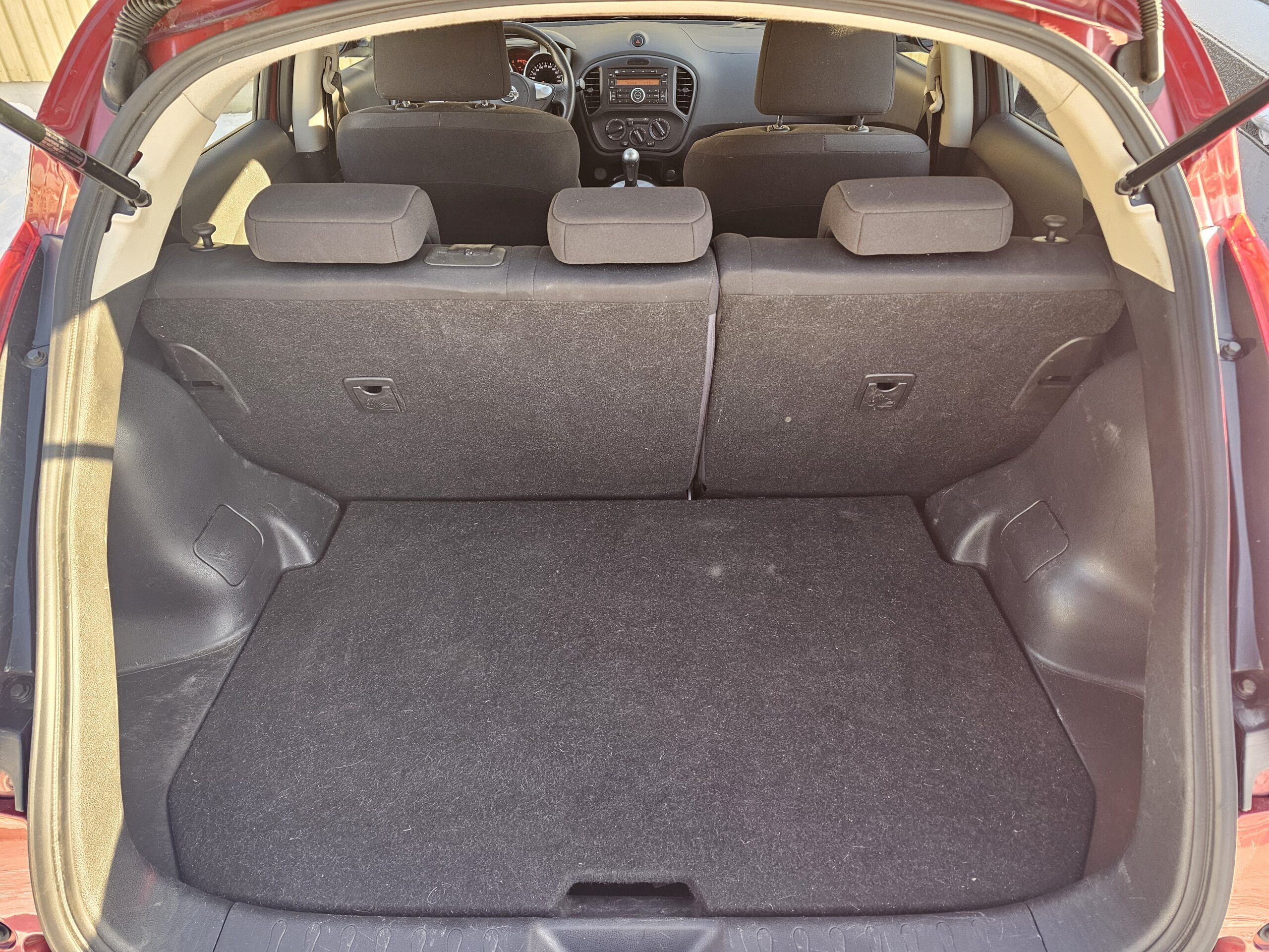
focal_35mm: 23
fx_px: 843
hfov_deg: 73.9
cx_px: 634
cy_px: 476
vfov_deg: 58.9
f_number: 1.7
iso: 160
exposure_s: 1/180
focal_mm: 6.3
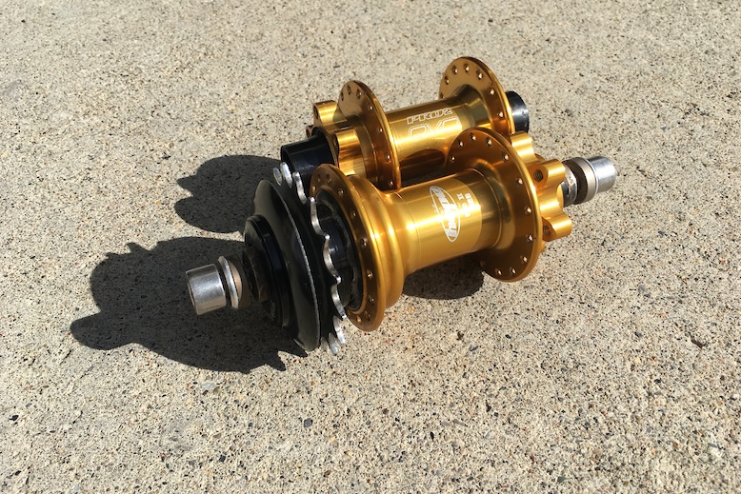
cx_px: 369
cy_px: 221
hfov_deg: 60.3
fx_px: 638
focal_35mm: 31
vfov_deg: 42.3
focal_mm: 4.15
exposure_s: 1/1479
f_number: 2.2
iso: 25
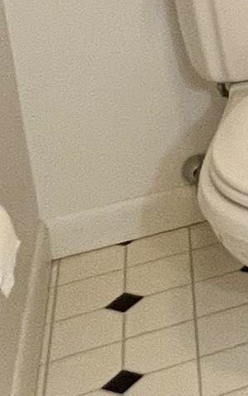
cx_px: 779
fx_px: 951
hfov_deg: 10.1
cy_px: -170
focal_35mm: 88
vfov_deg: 20.6
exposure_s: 1/60
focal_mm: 1.57
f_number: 1.8
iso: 200
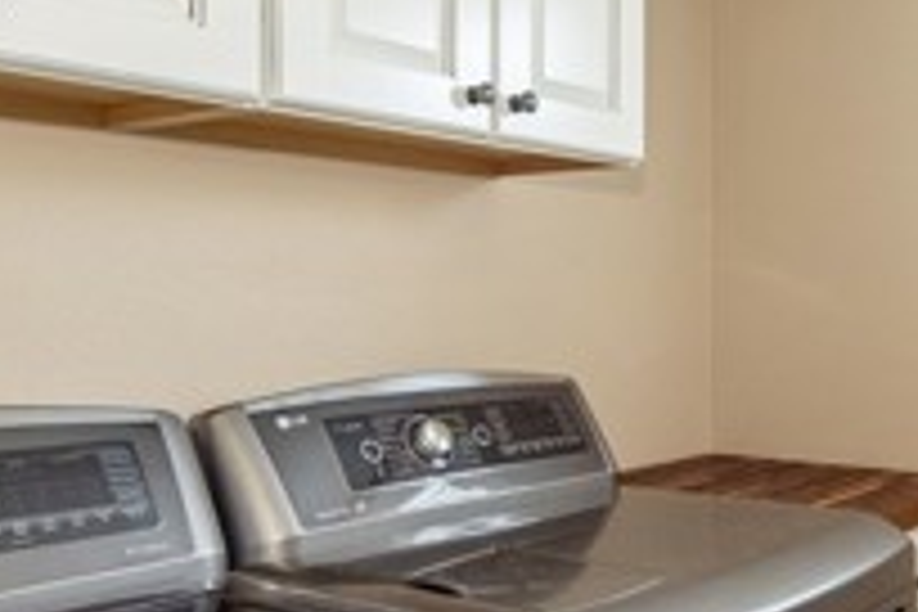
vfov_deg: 30.5
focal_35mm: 44
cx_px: 702
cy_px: 299
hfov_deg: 42.9
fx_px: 1122
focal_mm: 14
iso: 800
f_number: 4
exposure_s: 1/60
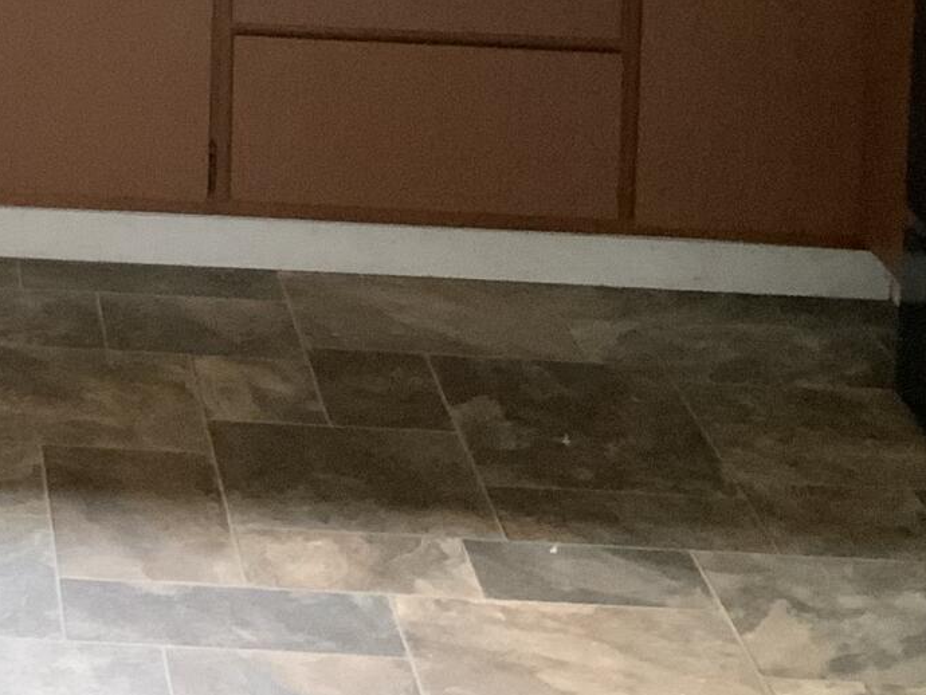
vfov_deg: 10.8
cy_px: -684
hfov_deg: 14.9
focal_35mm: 126
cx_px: -271
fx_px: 3372
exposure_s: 1/52
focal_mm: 3
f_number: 1.8
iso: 320
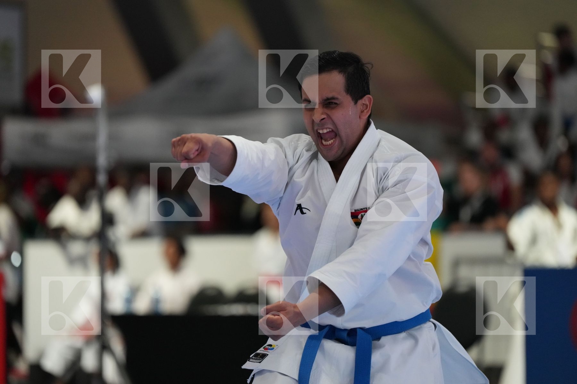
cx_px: 288
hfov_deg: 11.5
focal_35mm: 178
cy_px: 192
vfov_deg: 7.7
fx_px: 2853
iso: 4000
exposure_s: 1/250
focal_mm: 178
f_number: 2.8
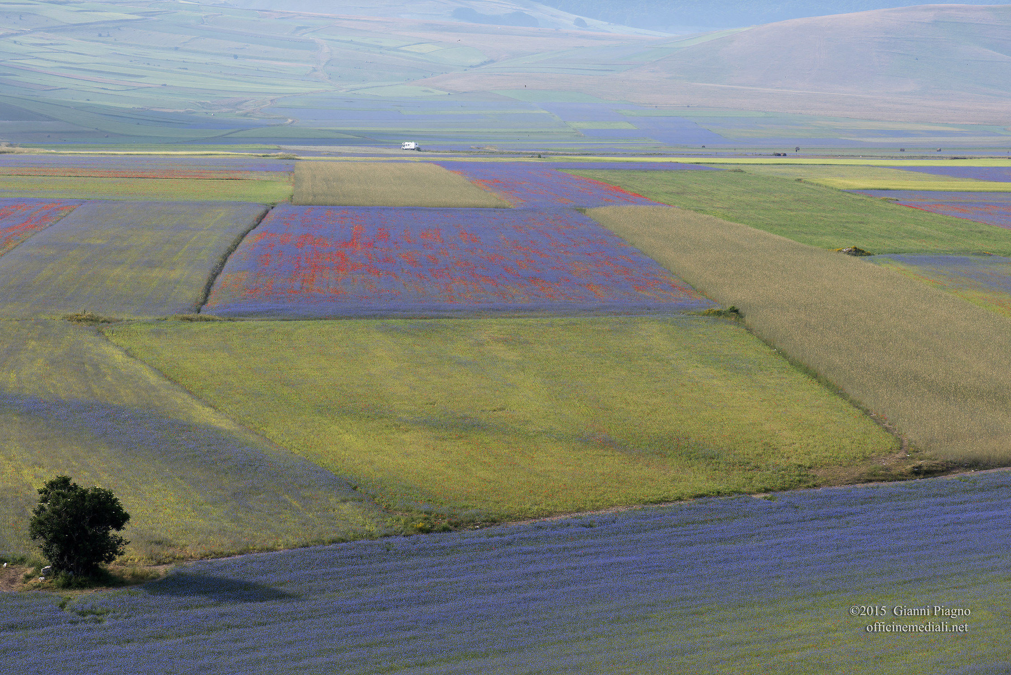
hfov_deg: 18.3
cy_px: 316
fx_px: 3146
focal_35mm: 112
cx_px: 484
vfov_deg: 12.2
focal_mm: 105
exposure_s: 1/320
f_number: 8
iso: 200
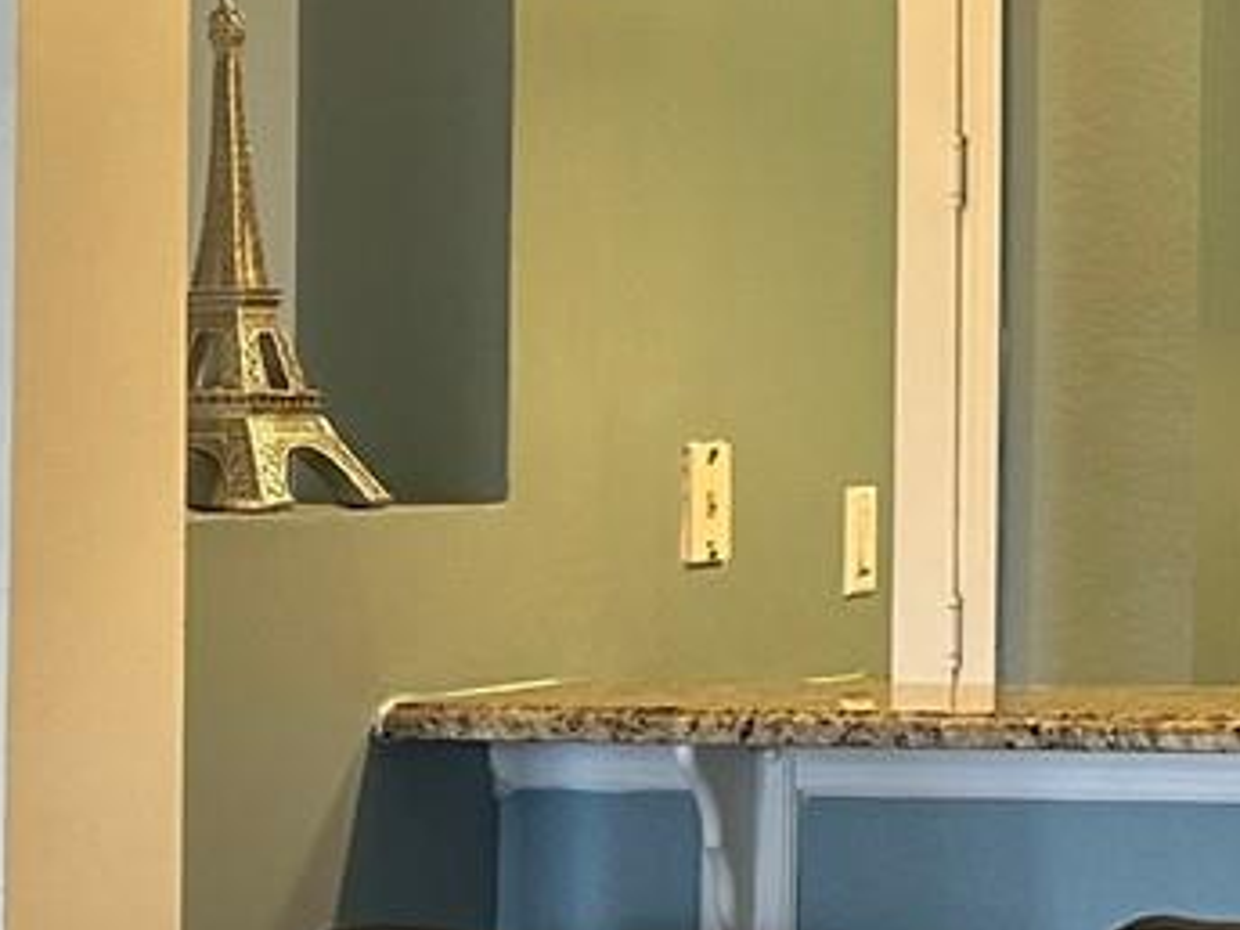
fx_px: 4334
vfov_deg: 12.2
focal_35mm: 121
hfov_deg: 14.7
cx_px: 2062
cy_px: 357
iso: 160
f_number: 1.5
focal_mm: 5.7
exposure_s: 1/60
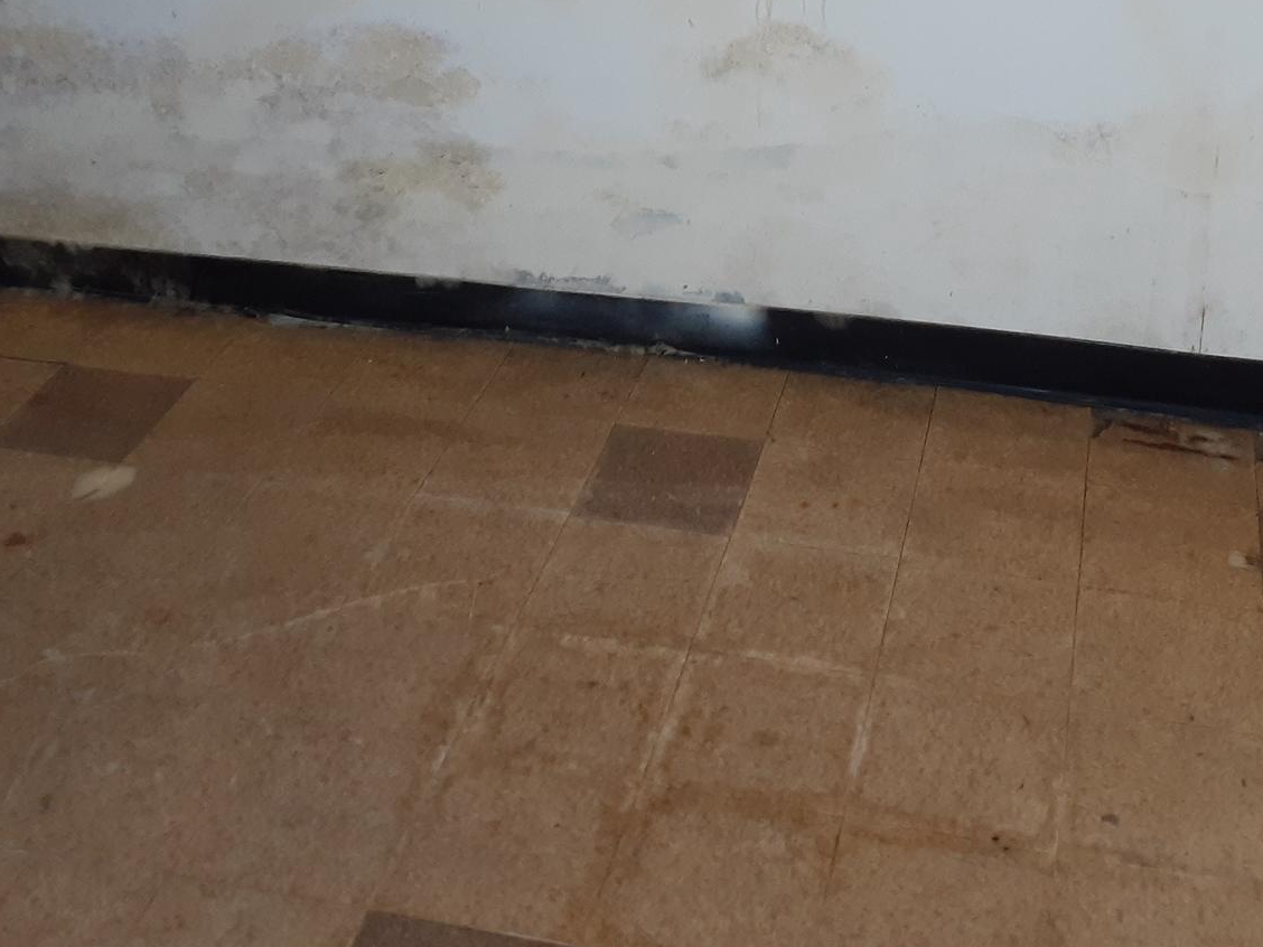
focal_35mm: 49
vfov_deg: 28.5
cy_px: 96
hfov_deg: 38.9
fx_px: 1788
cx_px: 701
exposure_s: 1/24
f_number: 1.9
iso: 320
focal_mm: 3.6
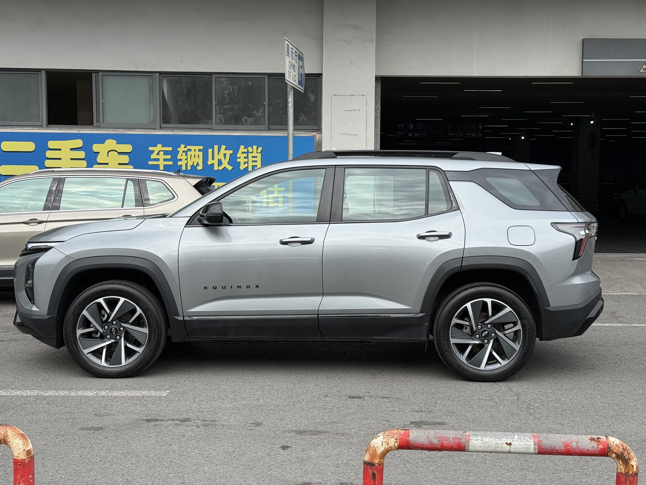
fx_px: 896
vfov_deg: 30.3
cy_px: 242
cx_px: 323
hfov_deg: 39.7
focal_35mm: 48
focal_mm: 6.76
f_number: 1.78
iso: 64
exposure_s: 1/2577
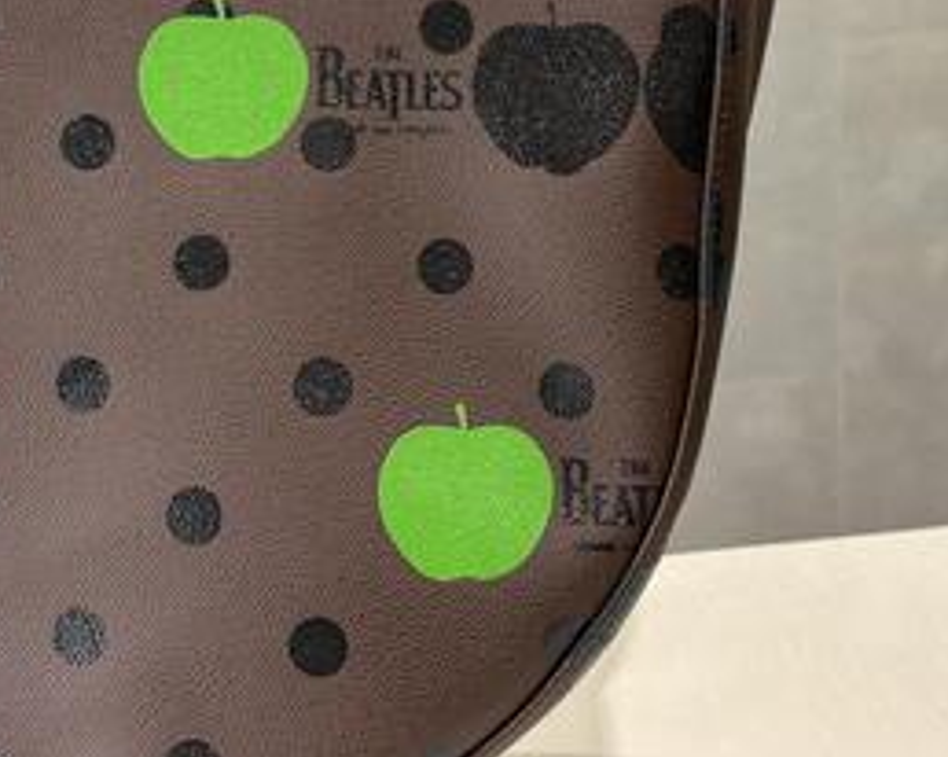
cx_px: 529
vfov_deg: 25.3
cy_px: 147
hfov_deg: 31.9
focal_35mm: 59
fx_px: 1654
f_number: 1.6
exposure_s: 1/80
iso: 125
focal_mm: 5.96
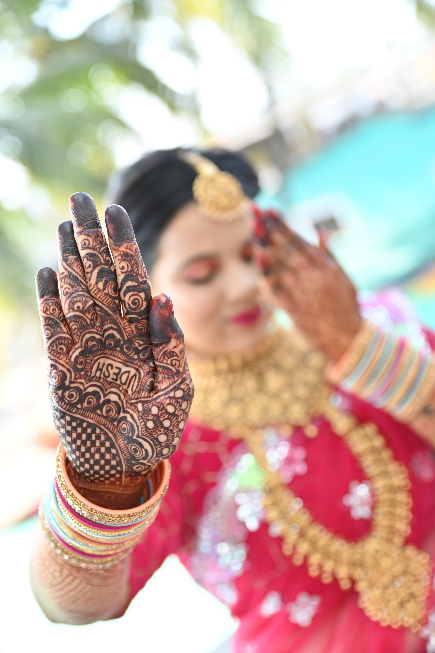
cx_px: 218
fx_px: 907
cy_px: 326
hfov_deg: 27.0
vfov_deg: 39.6
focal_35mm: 50
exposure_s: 1/200
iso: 160
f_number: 2.8
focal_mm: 50
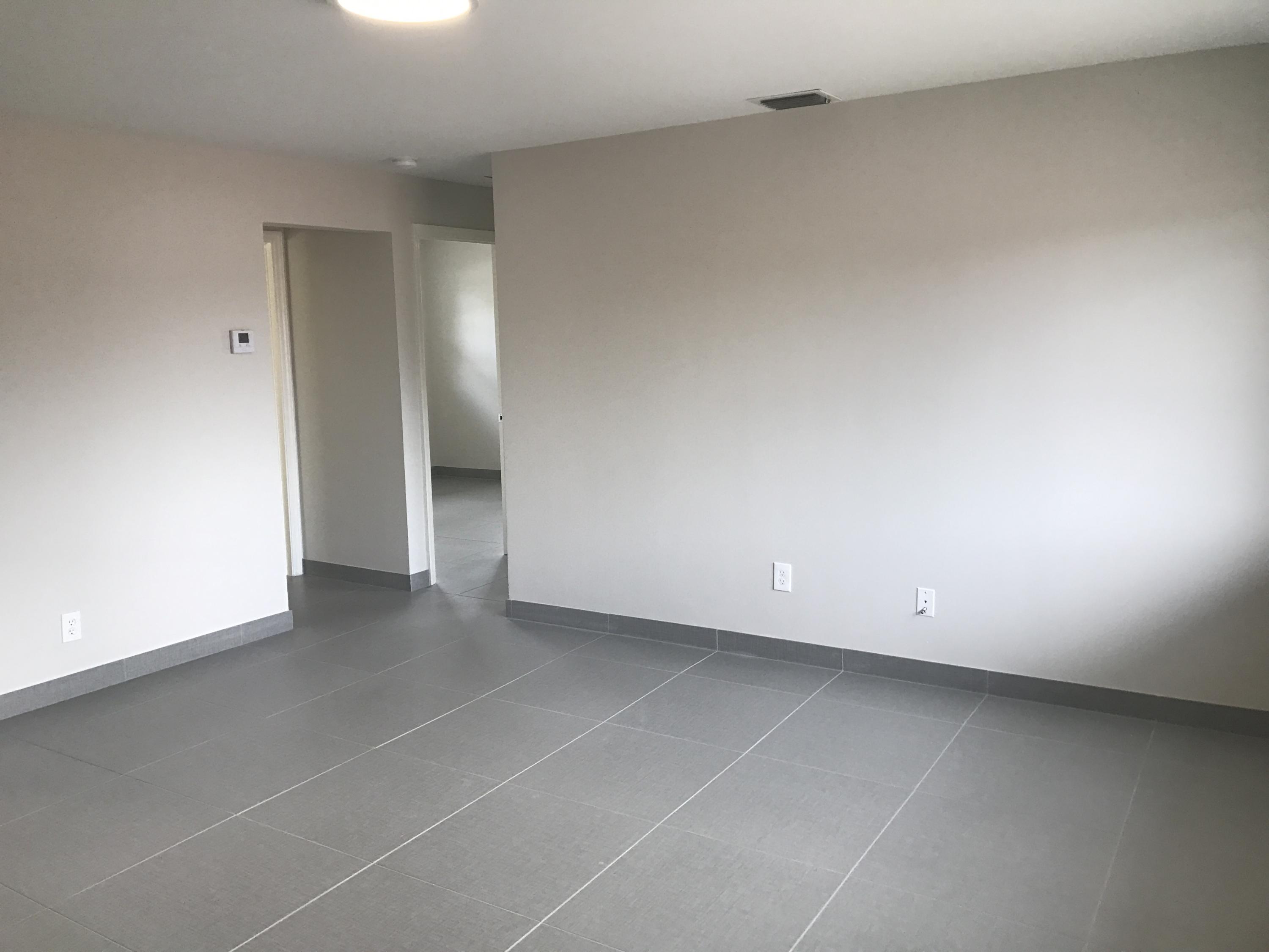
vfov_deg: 49.7
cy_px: 476
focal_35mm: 28
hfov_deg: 63.4
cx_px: 634
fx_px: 1026
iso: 25
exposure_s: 1/40
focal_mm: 3.99
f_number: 1.8
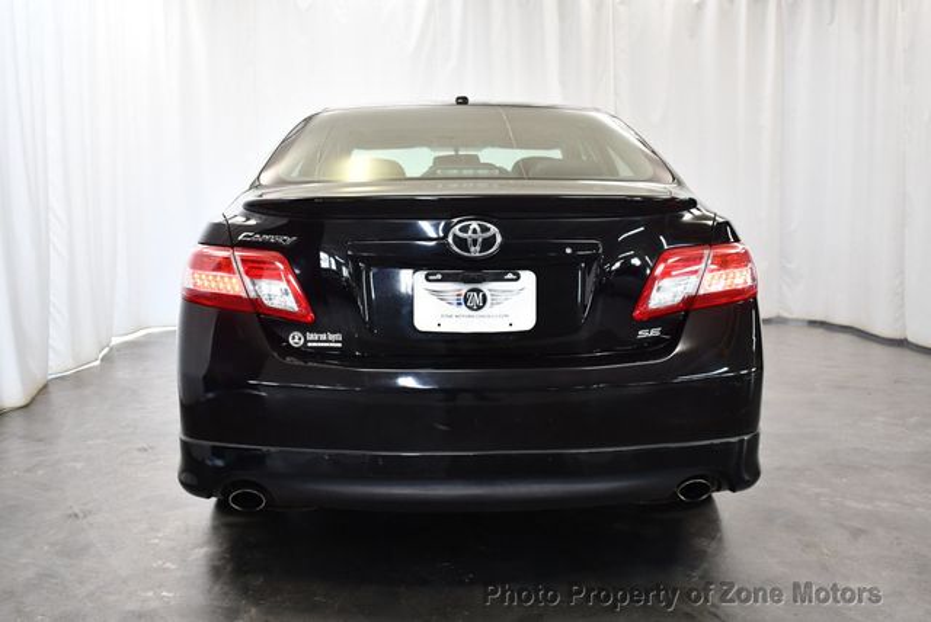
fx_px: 932
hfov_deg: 53.1
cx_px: 466
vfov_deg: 36.9
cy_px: 311
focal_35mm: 36
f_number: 3.5
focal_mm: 18
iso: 1000
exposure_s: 1/125
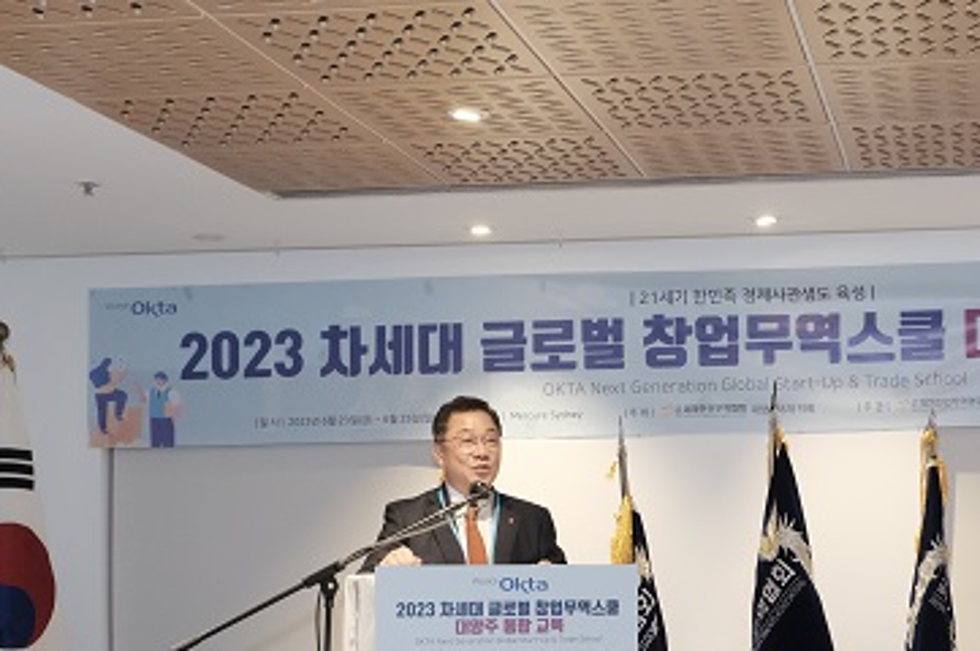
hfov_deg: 29.6
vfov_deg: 20.3
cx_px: 823
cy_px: 529
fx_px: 1795
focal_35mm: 66
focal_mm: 22.7
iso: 3200
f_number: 5
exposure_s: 1/60
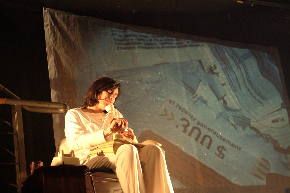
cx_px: 145
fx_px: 604
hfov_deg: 27.0
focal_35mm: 75
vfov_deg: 18.2
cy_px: 96
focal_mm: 50
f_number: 2
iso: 1600
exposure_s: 1/125
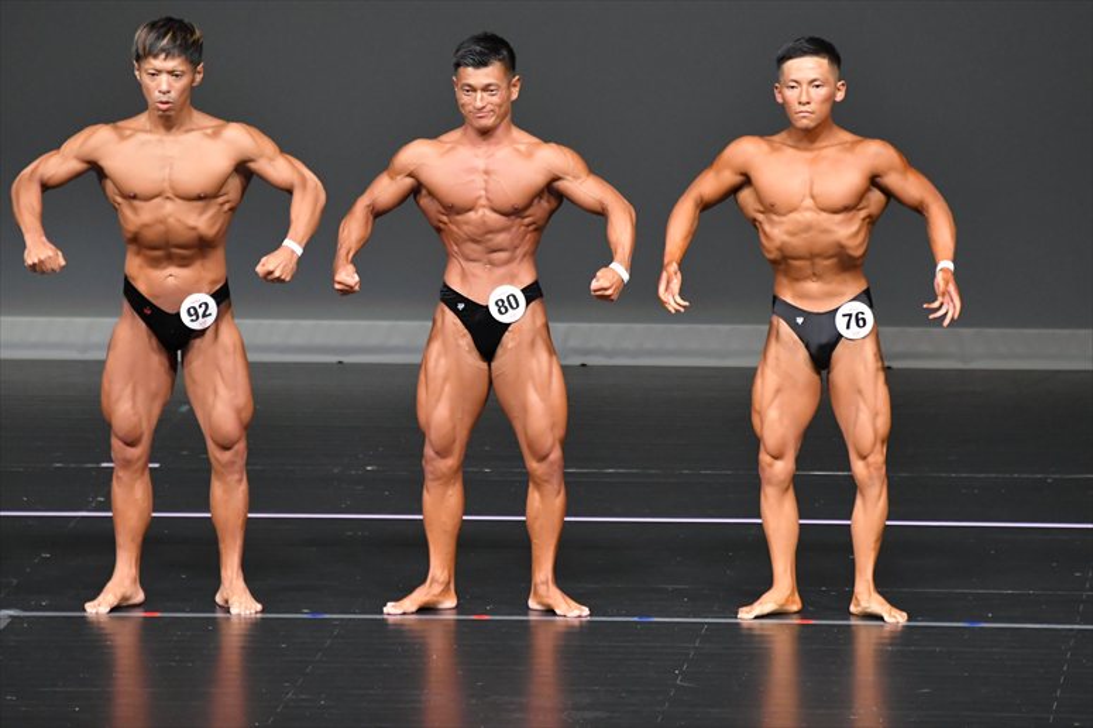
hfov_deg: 5.5
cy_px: 364
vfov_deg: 3.7
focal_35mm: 375
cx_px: 546
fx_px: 11380
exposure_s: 1/400
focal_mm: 250
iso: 5000
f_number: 5.6
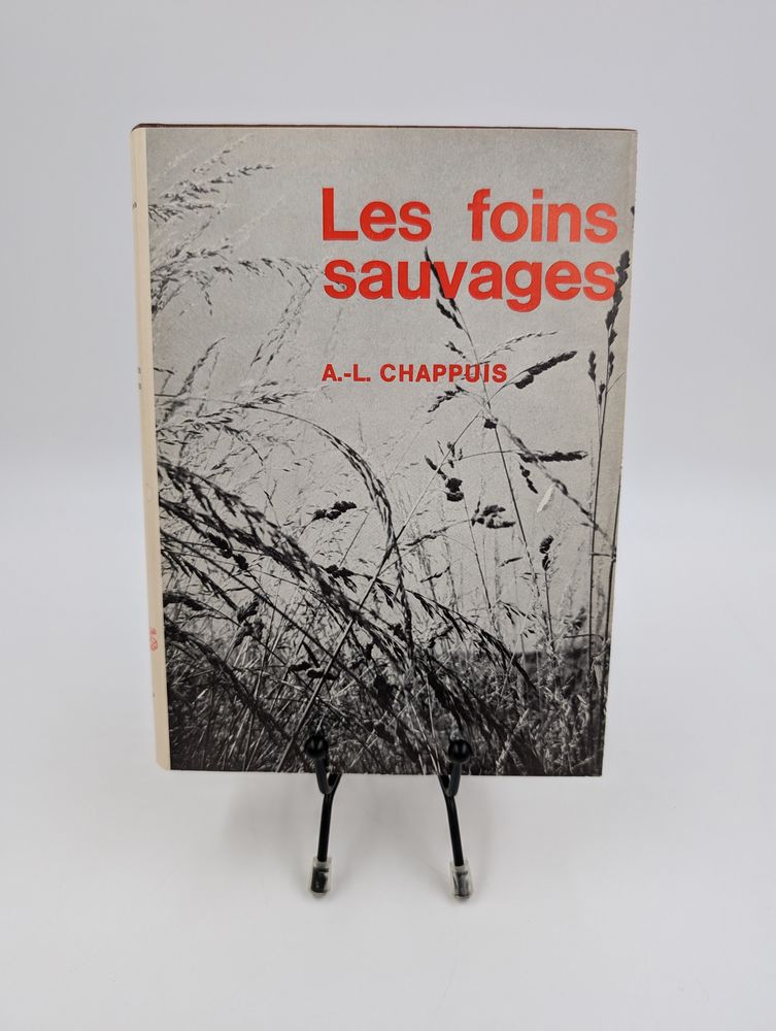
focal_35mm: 24
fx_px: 716
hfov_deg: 56.9
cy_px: 516
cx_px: 388
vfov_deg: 71.5
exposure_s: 1/215
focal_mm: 6.9
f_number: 1.68
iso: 212
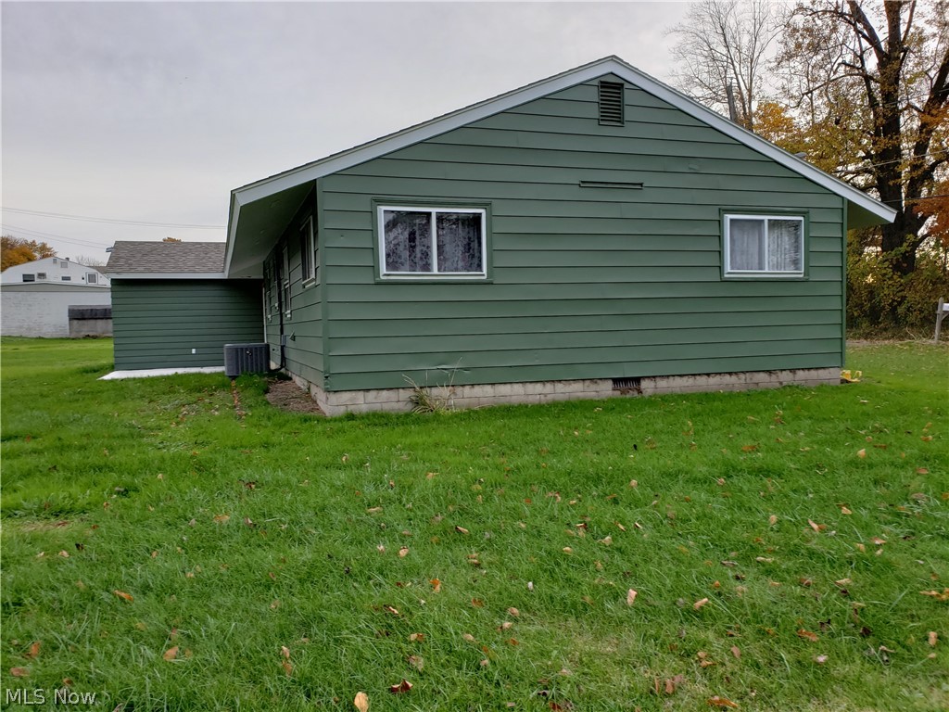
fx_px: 713
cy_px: 356
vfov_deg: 53.1
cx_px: 474
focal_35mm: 26
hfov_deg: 67.3
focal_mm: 4.3
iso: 50
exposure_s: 1/167
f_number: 2.4
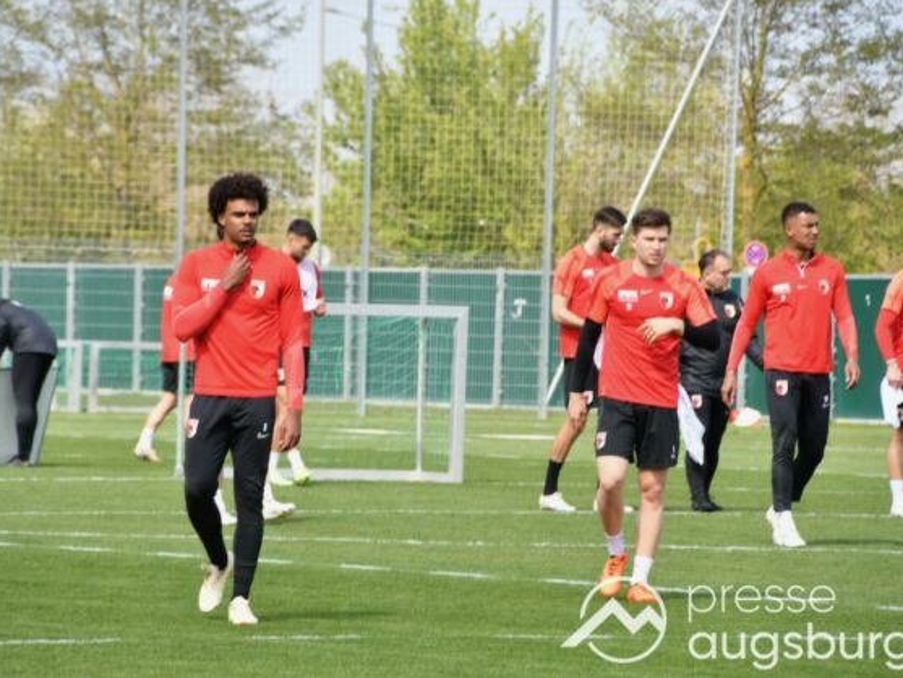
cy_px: 339
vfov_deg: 3.8
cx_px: 427
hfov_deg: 5.1
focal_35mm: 391
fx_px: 10202
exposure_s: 1/640
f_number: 13
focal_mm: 240
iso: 500
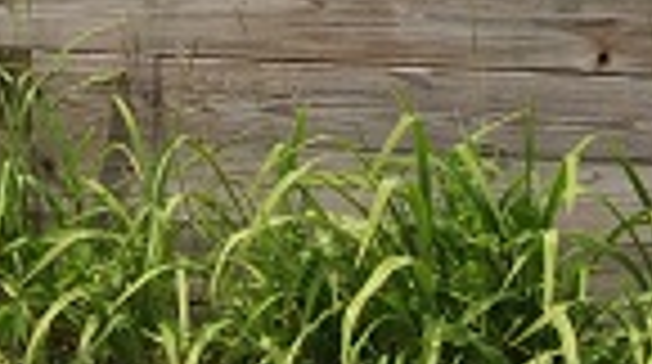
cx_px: -306
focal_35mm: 239
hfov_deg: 8.8
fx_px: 4125
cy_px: -335
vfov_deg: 5.0
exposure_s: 1/250
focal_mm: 22
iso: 100
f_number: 8
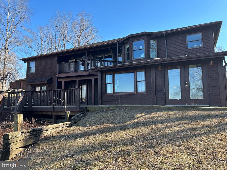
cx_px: 114
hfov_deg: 67.3
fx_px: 170
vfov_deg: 53.1
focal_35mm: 26
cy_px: 85
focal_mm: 5.7
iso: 50
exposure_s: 1/791
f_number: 1.5
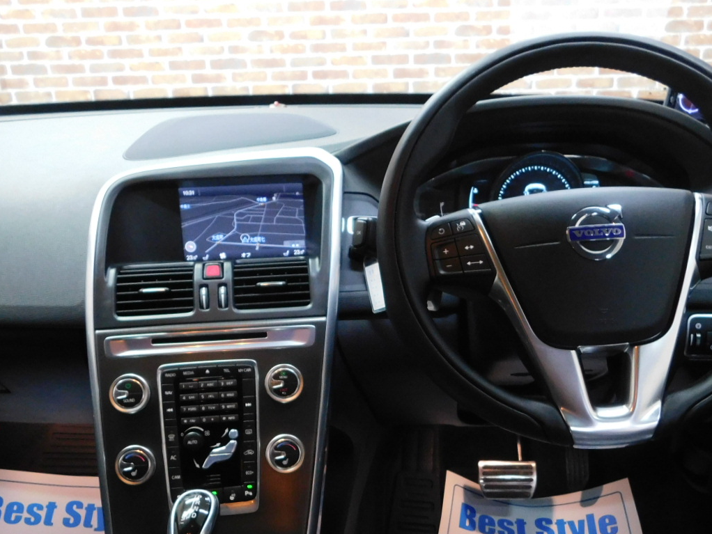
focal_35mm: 36
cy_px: 355
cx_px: 383
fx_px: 741
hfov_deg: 51.3
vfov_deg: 39.2
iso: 400
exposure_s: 1/13
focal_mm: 4
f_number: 3
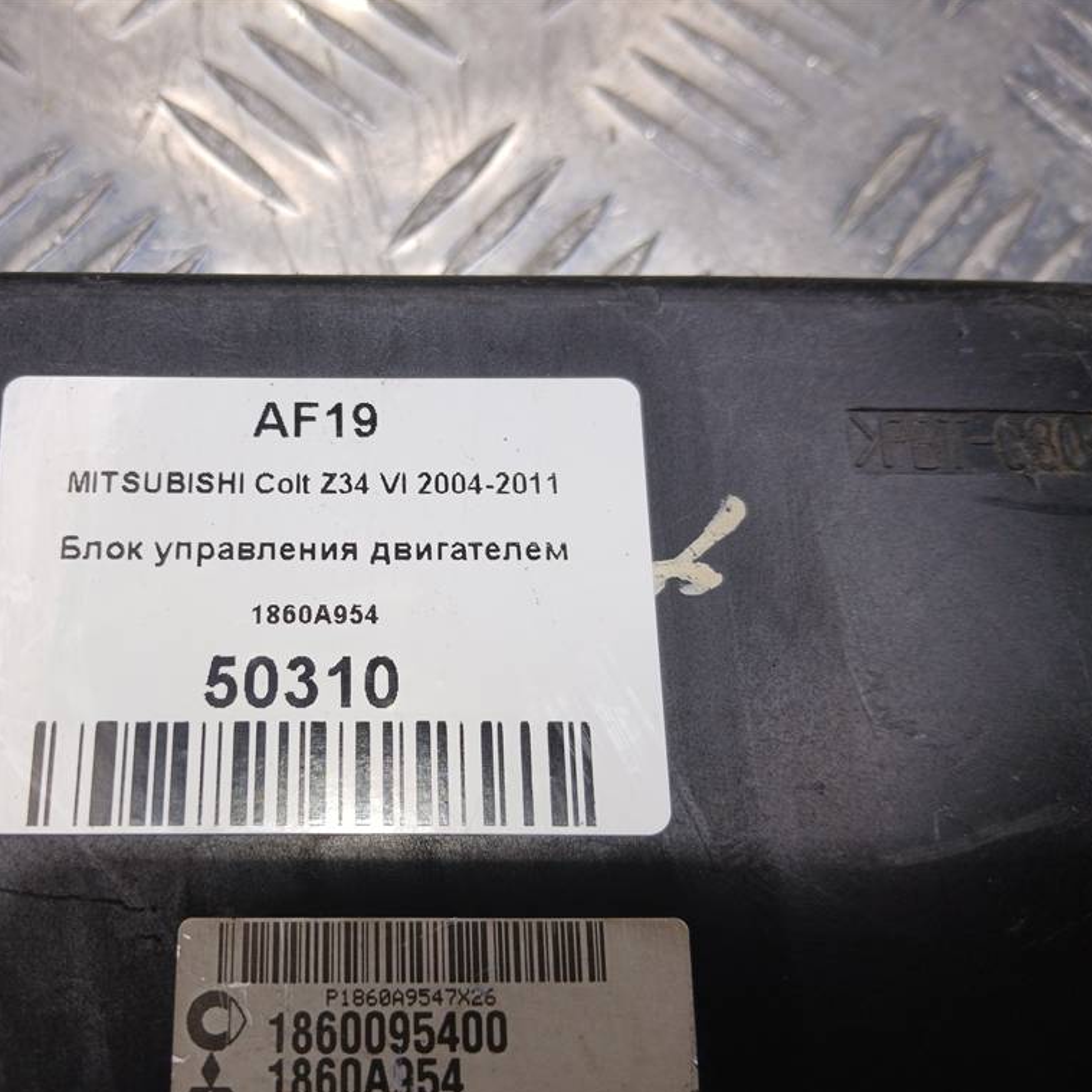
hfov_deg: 51.6
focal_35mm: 31
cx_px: 365
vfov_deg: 52.5
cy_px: 548
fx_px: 1106
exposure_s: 1/100
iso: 32
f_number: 1.8
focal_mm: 3.98
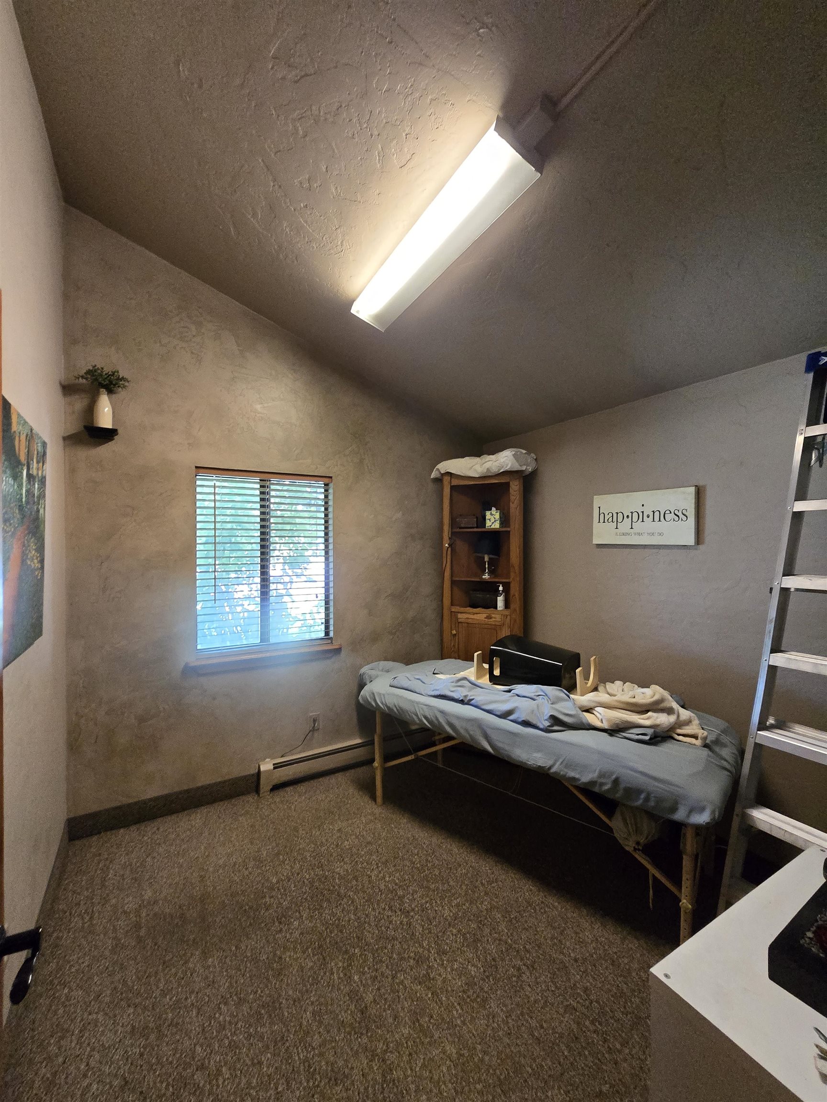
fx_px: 414
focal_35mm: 13
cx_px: 414
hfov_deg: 89.9
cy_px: 551
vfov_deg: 106.2
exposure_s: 1/60
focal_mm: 2.2
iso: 800
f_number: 2.2
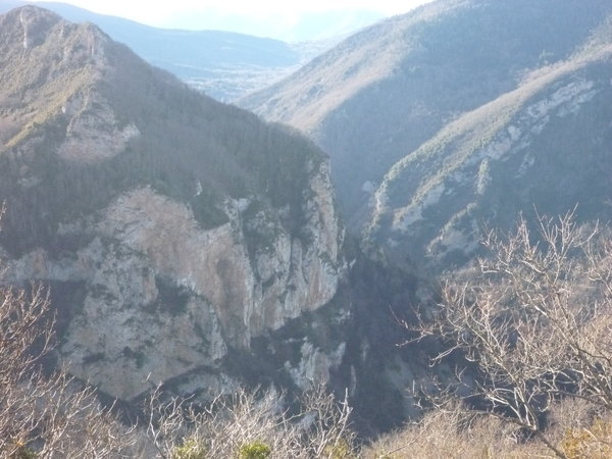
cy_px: 230
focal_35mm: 62
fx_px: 1096
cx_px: 306
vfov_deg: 23.7
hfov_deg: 31.2
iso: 800
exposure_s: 1/320
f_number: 5.2
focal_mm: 11
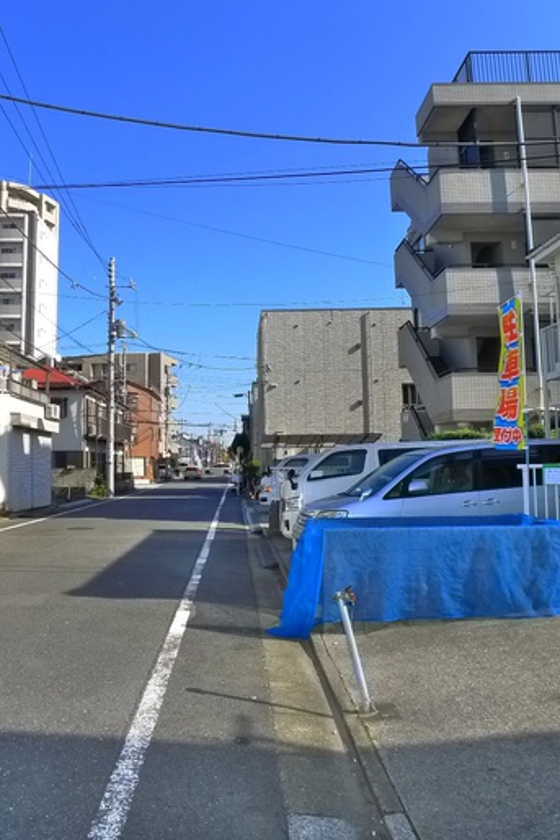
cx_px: 183
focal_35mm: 34
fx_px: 793
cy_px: 419
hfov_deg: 38.4
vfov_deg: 55.8
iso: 400
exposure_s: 1/800
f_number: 4
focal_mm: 5.1
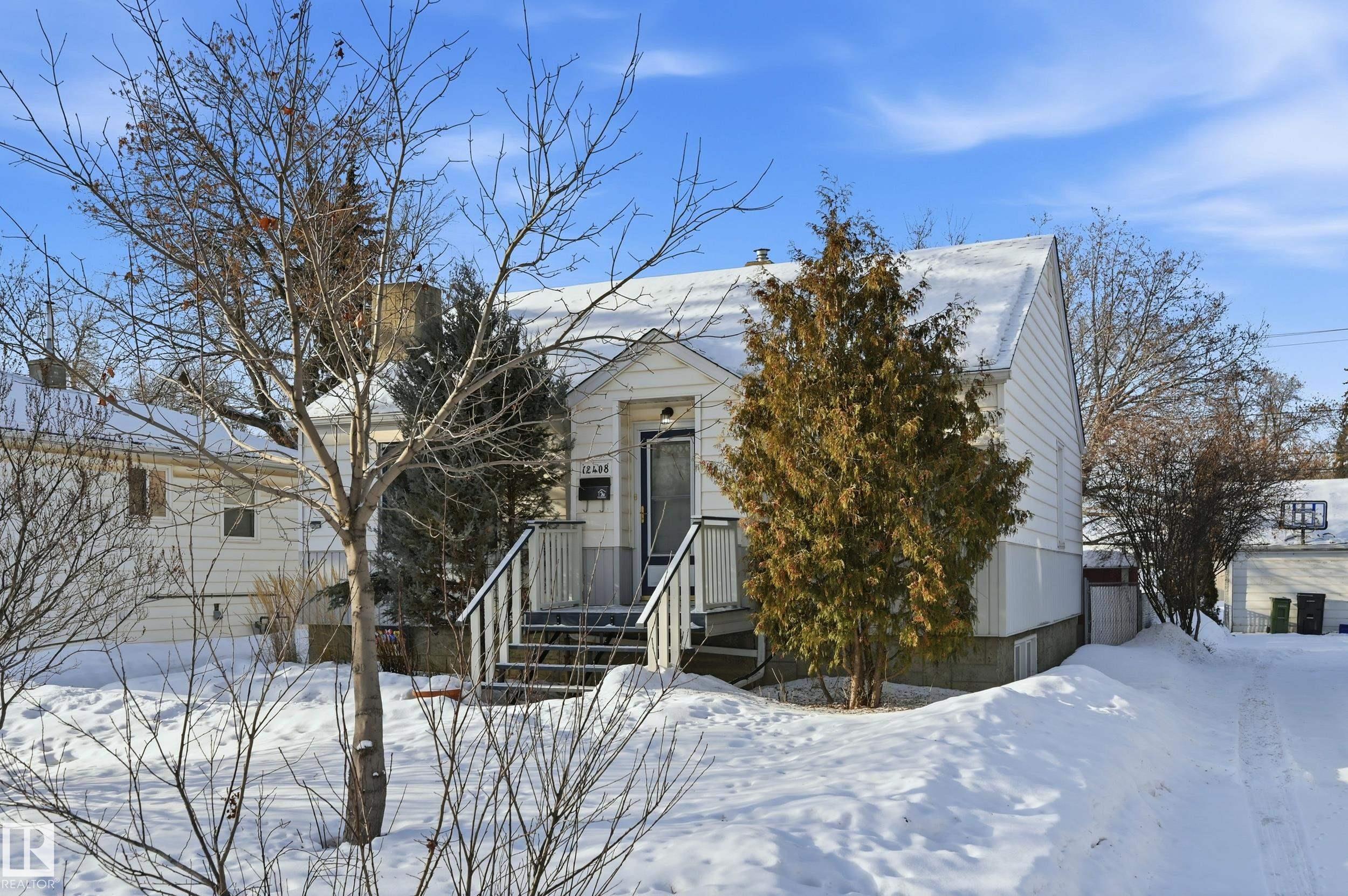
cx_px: 674
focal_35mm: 30
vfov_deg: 43.5
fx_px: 1122
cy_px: 448
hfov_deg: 62.0
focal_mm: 30
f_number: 10
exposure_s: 1/1250
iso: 100
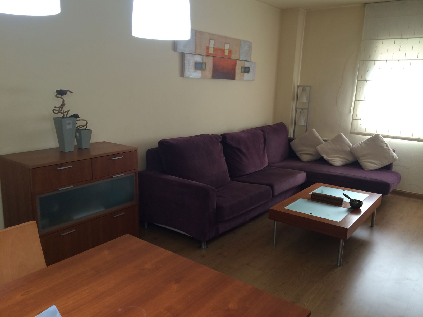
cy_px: 158
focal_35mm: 30
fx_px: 367
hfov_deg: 60.0
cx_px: 212
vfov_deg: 46.8
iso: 80
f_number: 2.2
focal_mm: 4.12
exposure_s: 1/30
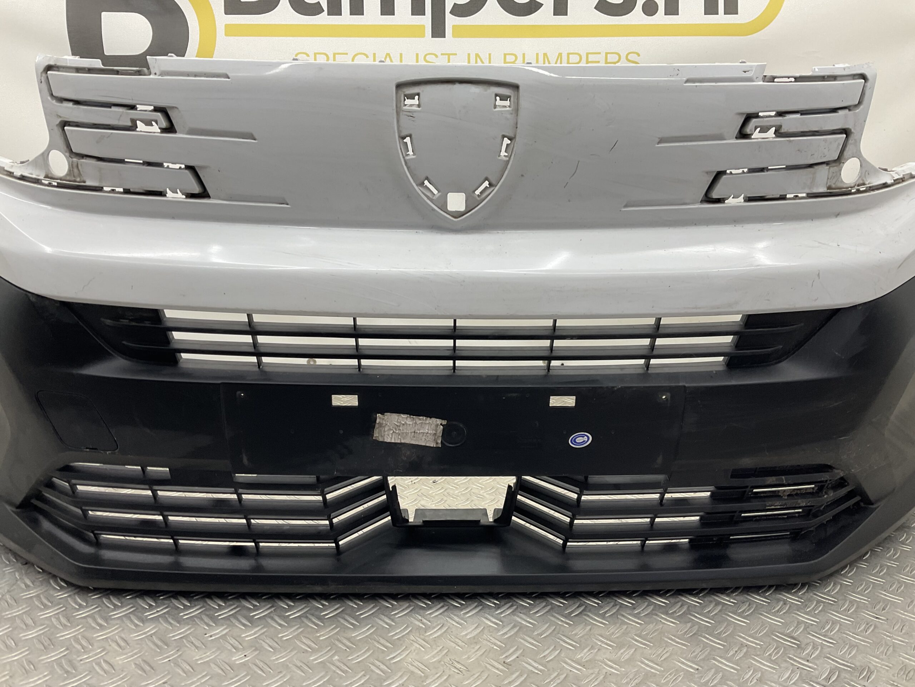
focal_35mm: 29
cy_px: 344
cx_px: 458
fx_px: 767
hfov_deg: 61.7
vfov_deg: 48.2
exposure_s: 1/100
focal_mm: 3
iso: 40
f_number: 1.8
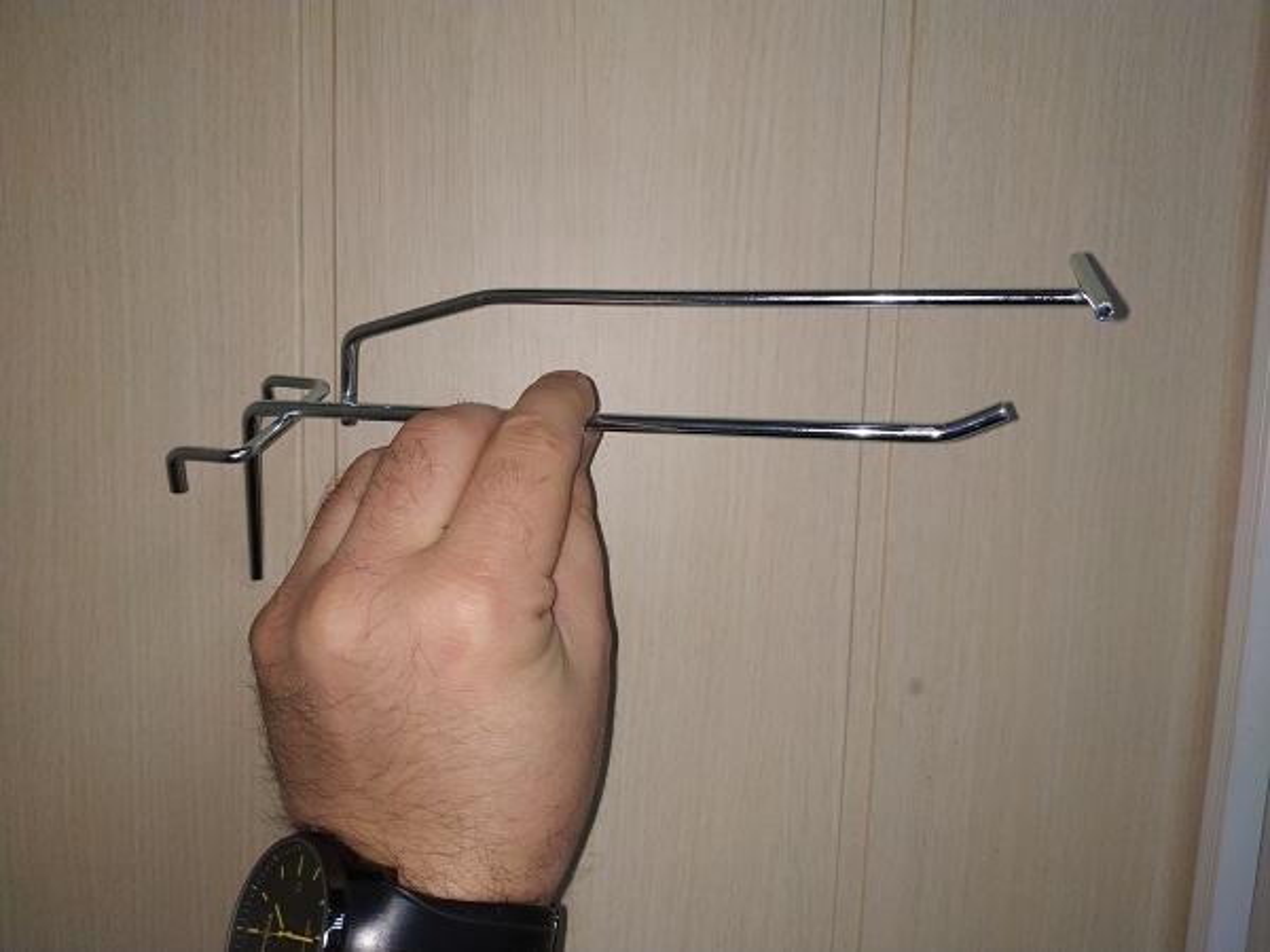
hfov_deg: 71.6
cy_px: 476
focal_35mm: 24
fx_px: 881
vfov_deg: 56.8
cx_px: 635
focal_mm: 3.94
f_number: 1.9
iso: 125
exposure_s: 1/100
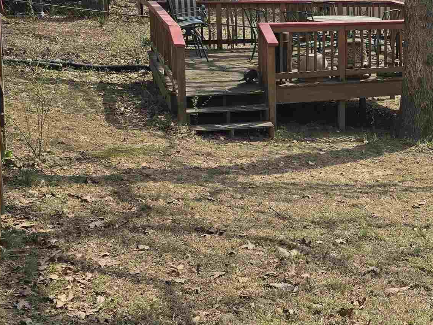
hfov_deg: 28.6
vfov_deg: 23.5
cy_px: 90
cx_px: 463
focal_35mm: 62
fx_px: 776
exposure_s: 1/1081
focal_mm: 6.3
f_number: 1.7
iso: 12
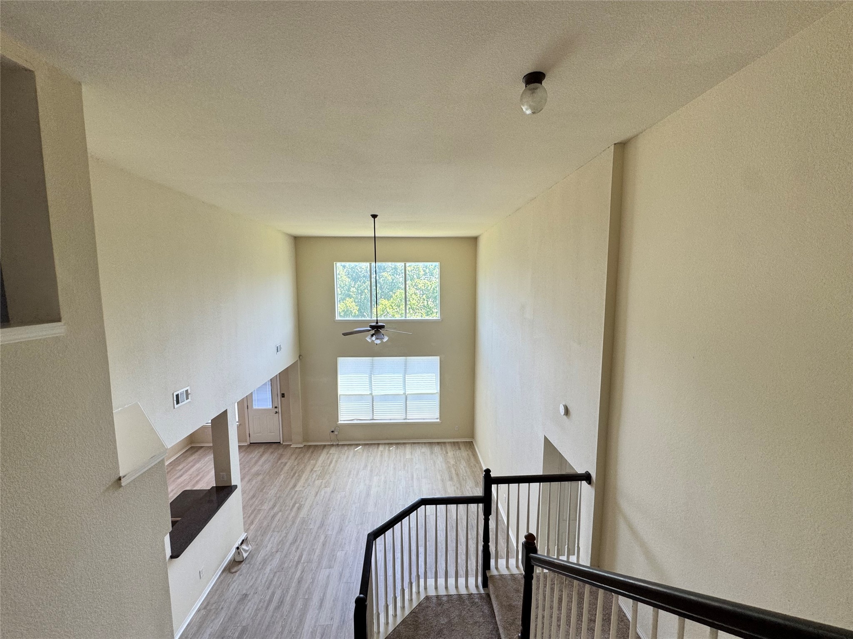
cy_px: 320
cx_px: 426
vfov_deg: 85.7
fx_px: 345
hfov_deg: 102.1
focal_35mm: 14
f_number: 2.2
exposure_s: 1/120
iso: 125
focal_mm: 2.22
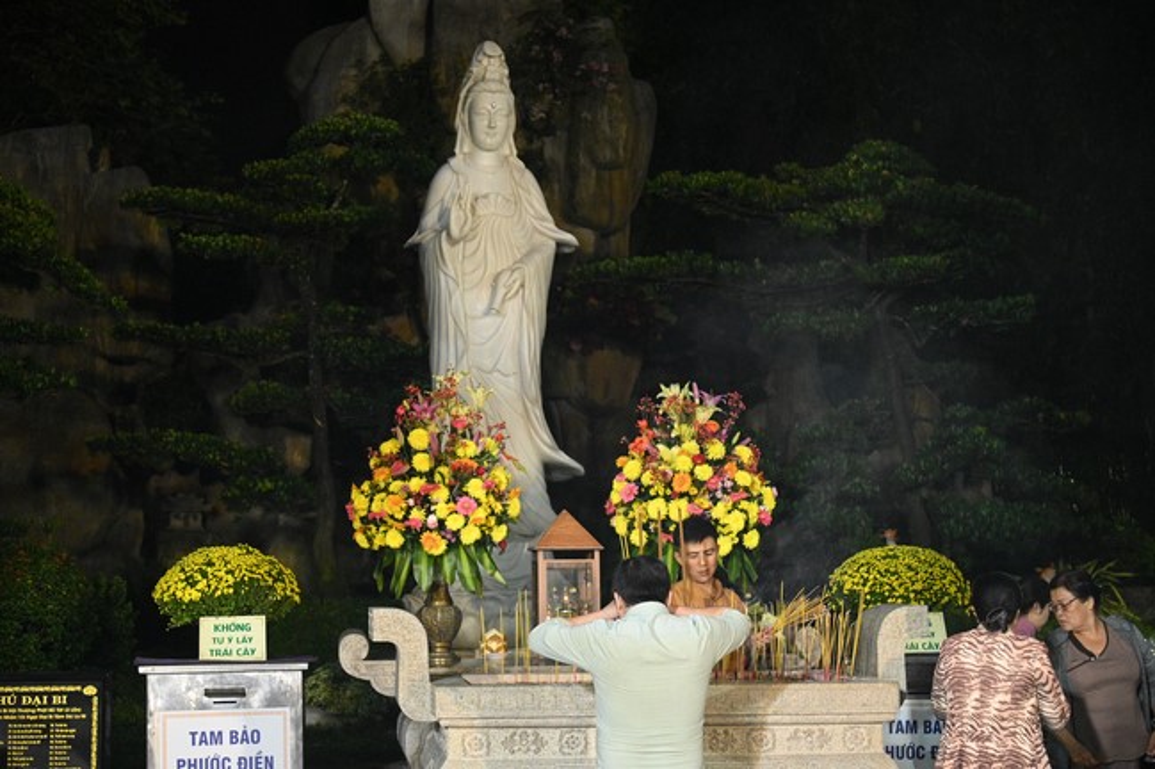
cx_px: 578
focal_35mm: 62
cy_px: 384
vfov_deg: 21.9
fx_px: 1988
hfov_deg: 32.4
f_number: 4.5
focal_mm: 62
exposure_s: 1/250
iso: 10000
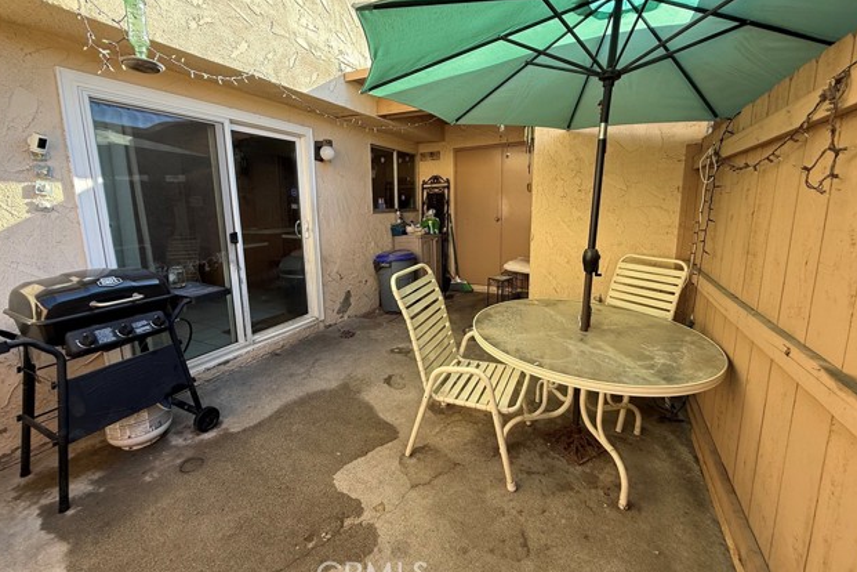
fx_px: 357
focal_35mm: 15
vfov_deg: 77.2
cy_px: 263
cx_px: 428
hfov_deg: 100.4
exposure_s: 1/134
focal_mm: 2.22
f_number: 2.2
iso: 50
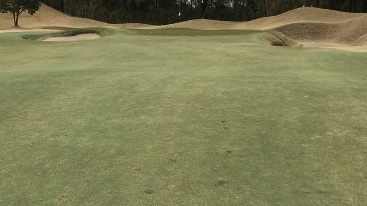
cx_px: 168
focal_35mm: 51
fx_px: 496
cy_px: -9
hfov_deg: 40.5
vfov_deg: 22.4
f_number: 2.2
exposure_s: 1/2404
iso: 25
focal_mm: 4.15
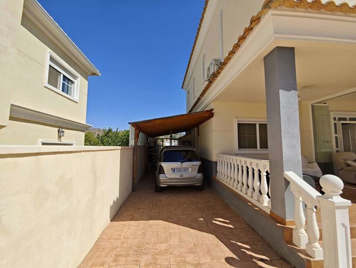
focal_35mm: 14
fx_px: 144
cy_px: 134
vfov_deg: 85.8
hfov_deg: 102.0
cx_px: 178
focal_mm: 2.16
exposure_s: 1/912
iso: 50
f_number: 2.2
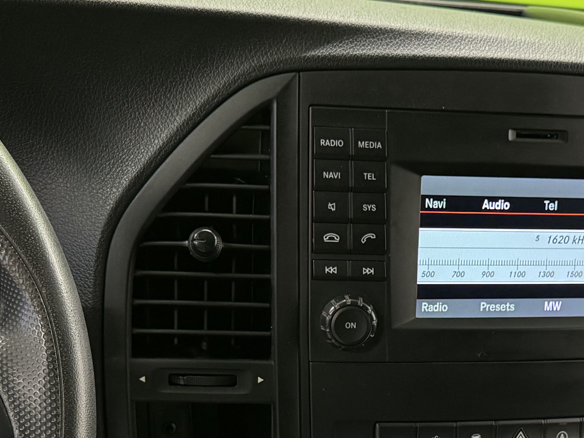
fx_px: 1198
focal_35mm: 71
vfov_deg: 20.3
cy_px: 392
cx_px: 403
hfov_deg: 27.2
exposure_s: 1/50
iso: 400
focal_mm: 6.76
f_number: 1.78
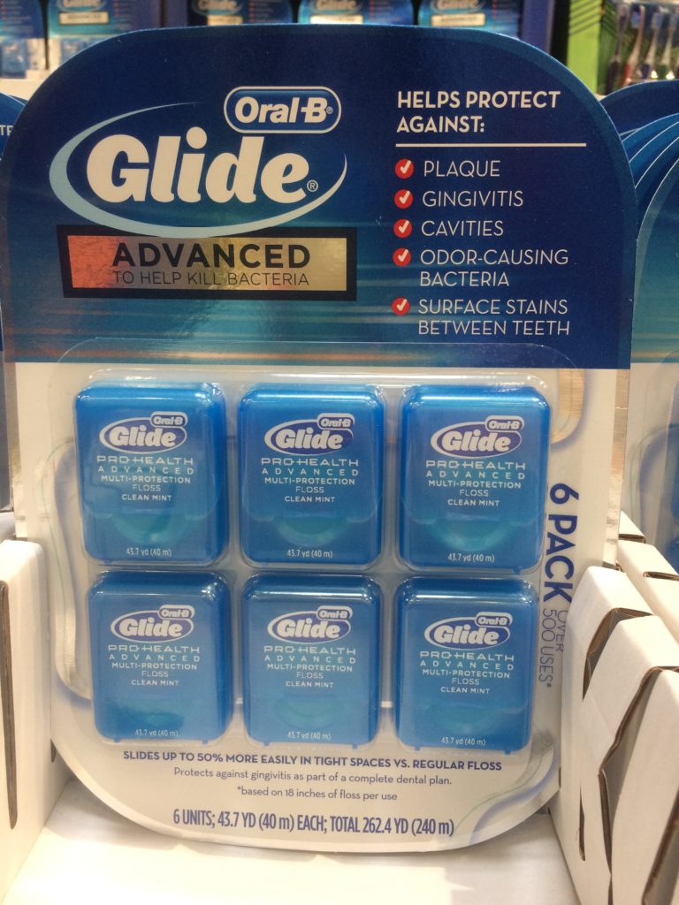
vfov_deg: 61.7
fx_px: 758
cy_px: 452
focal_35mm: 29
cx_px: 340
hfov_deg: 48.2
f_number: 2.2
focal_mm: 4.15
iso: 100
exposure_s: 1/30
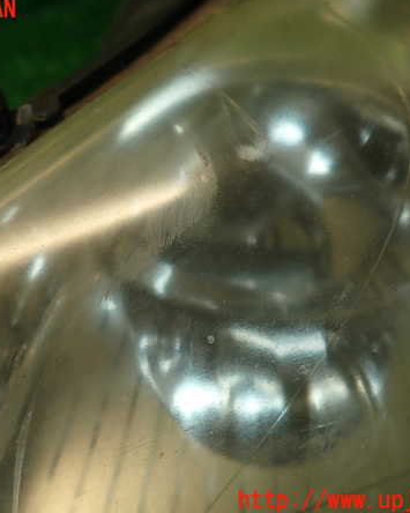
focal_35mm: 33
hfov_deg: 44.2
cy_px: 255
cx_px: 152
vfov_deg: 54.2
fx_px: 501
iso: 100
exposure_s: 1/80
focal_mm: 4.5
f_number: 2
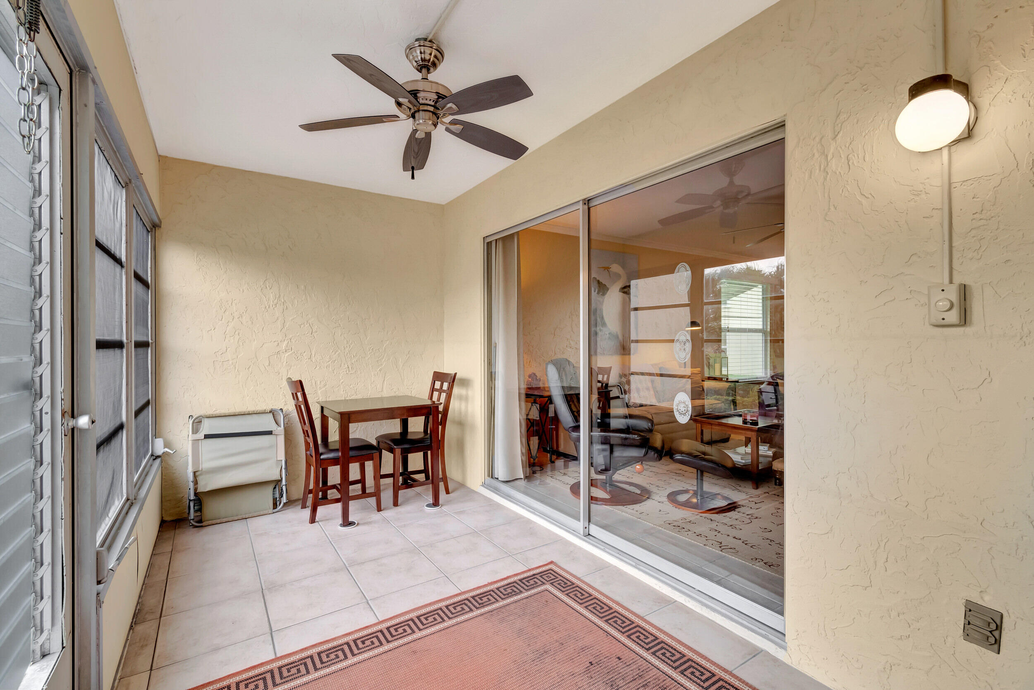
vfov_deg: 77.3
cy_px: 345
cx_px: 517
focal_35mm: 15
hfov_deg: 100.4
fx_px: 431
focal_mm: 10
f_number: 8
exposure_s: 1/25
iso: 500
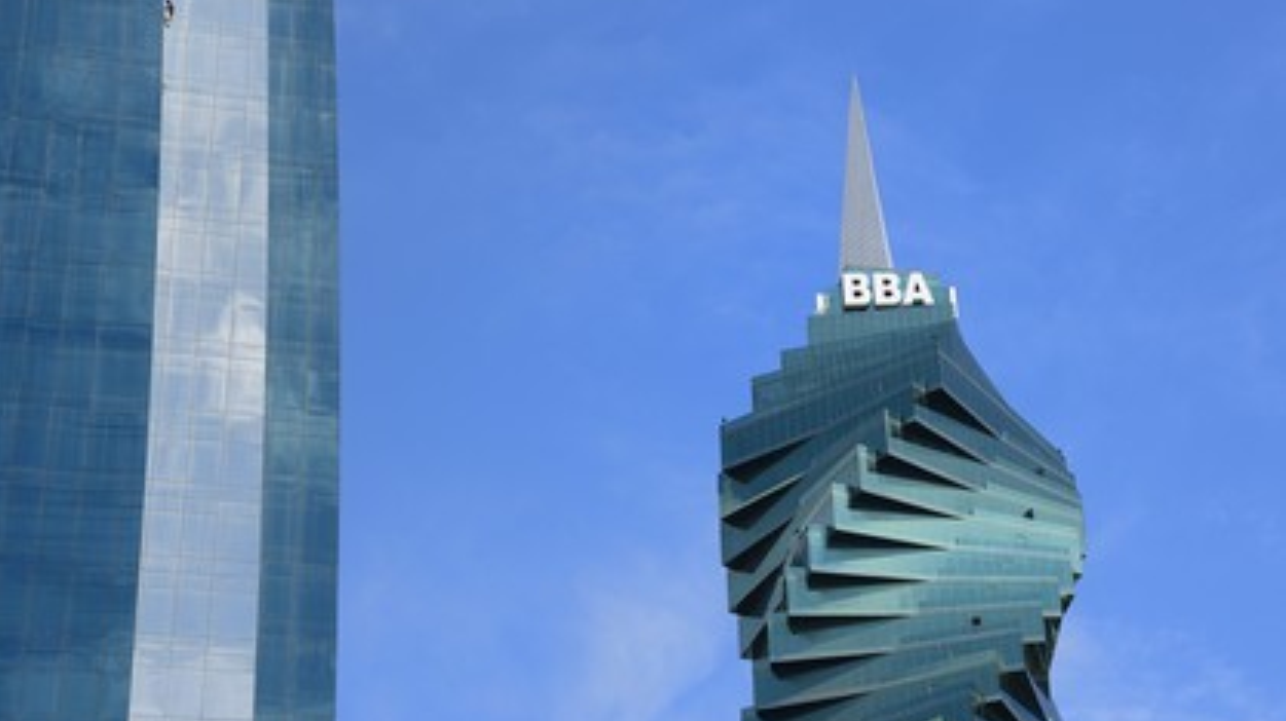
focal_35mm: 95
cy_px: 305
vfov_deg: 12.7
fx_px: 3238
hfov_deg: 22.5
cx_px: 645
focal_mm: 90
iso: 200
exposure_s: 1/320
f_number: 11
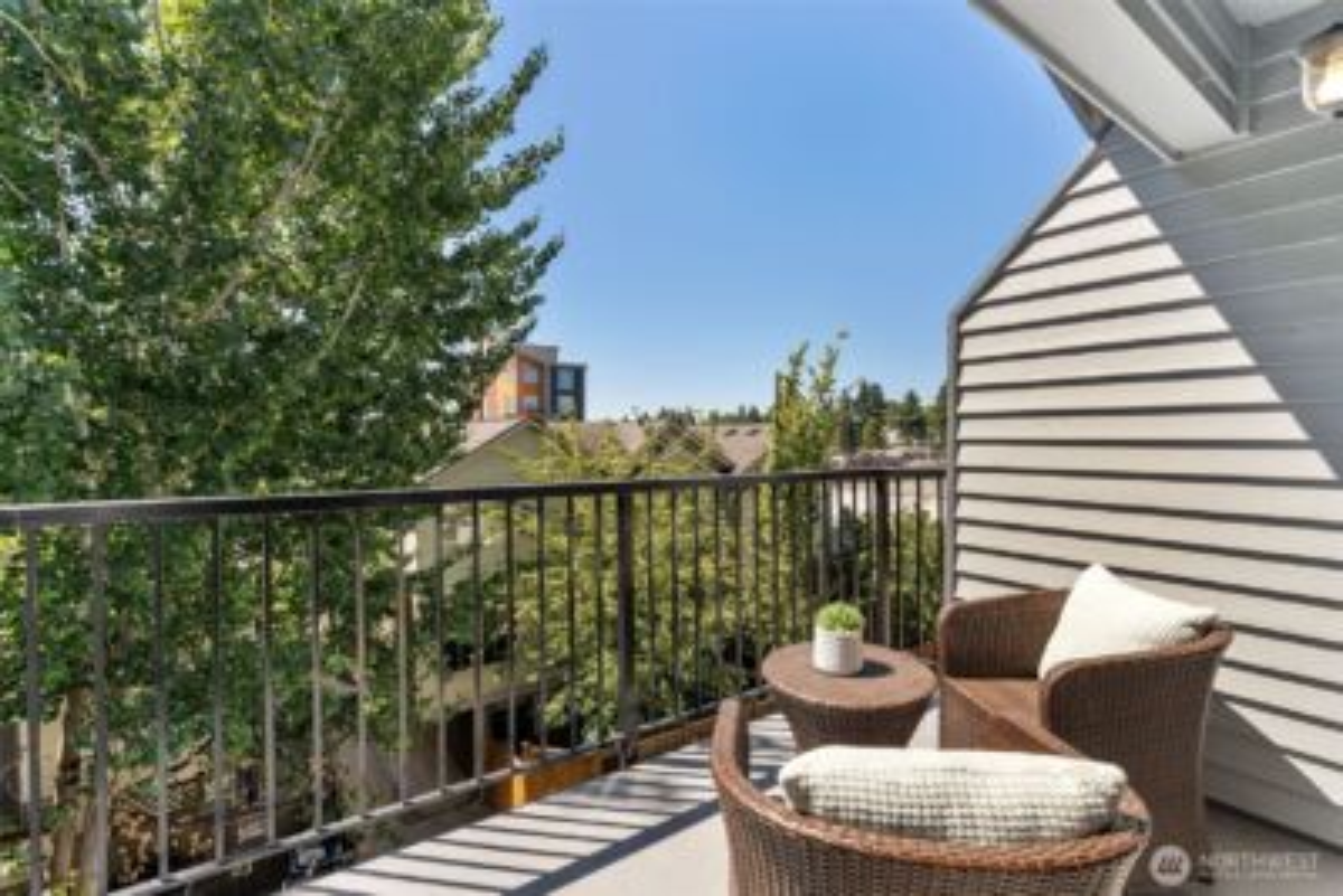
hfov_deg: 96.7
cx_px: 672
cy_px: 448
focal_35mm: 16
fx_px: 597
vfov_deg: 73.8
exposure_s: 1/50
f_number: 7.1
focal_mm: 16
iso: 125
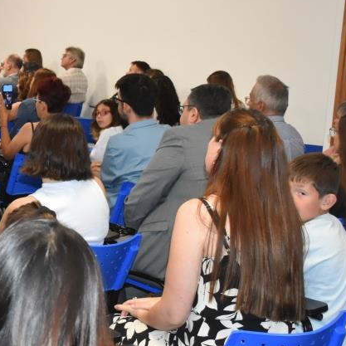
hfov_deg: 22.6
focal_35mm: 72
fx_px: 815
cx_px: -36
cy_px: 127
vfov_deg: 23.9
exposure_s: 1/100
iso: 1600
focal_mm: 23
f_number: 5.6
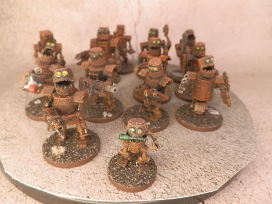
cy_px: 102
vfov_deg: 49.7
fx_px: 220
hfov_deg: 63.4
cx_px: 136
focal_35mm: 28
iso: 400
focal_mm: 5
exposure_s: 1/80
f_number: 3.1
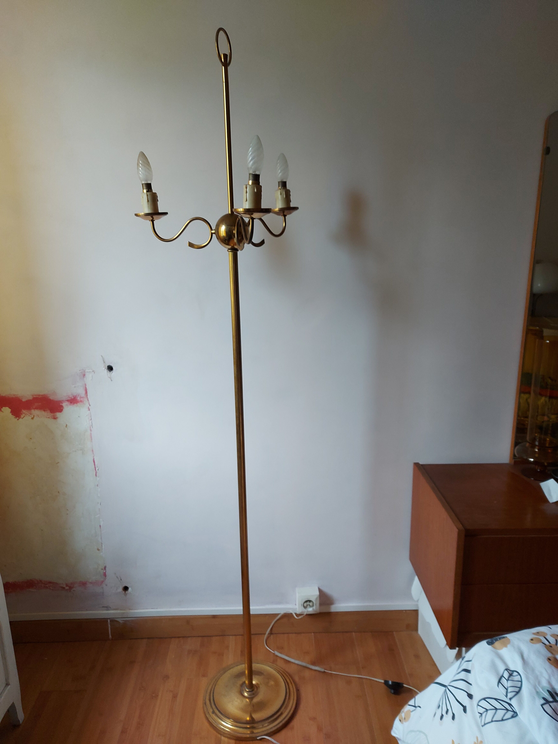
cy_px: 372
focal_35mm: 24
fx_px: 516
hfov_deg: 56.8
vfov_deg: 71.6
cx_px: 279
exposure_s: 1/50
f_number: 1.8
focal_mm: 5.23
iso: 125
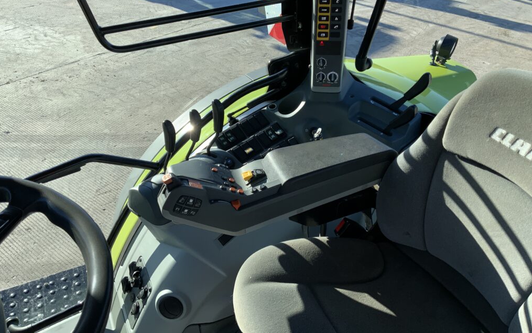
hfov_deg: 61.2
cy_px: 140
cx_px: 264
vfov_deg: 40.5
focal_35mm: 31
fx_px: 450
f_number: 1.8
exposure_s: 1/504
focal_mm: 3
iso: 16
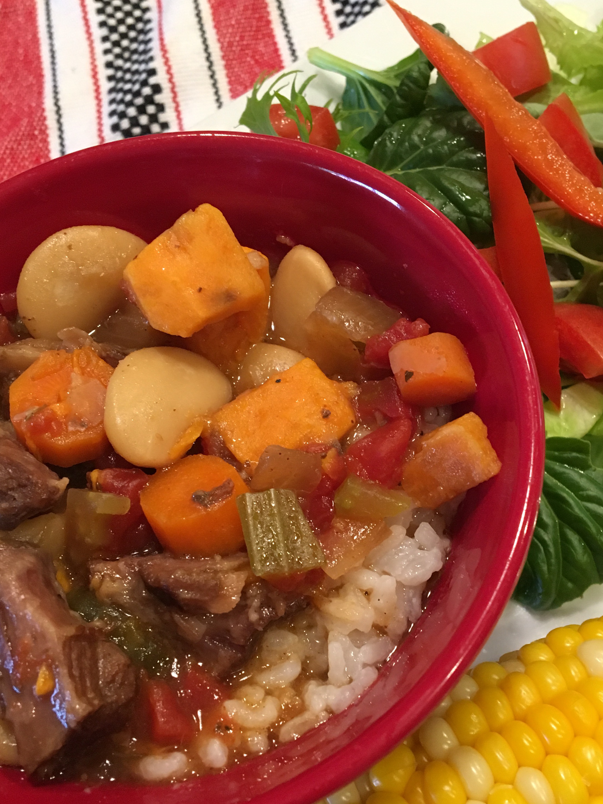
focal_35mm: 40
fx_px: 929
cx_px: 360
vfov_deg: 46.8
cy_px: 432
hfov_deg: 35.8
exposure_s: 1/30
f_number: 2.2
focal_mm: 4.15
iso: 160
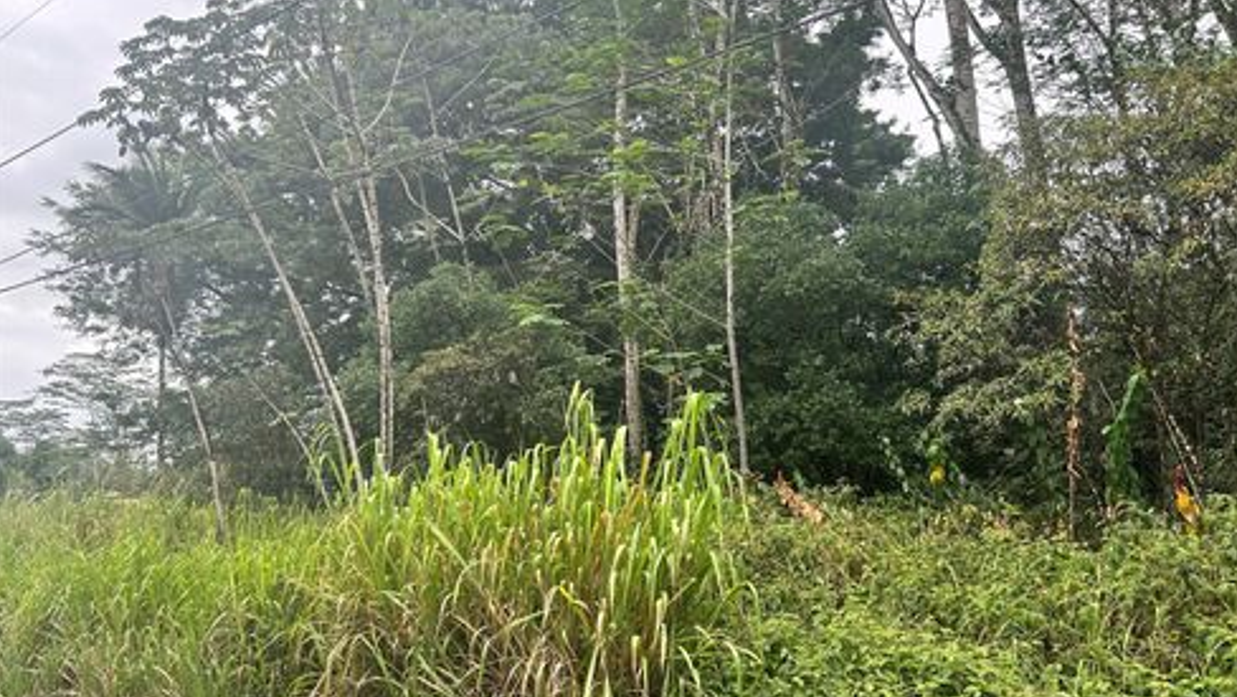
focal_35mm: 29
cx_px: 626
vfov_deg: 40.2
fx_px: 952
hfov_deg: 66.0
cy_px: 371
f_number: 1.5
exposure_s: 1/628
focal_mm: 5.7
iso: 50
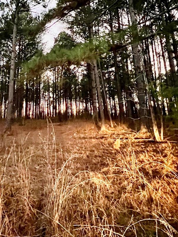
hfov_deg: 52.2
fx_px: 171
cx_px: 42
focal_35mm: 25
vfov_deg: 67.5
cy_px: 79
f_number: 1.8
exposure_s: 1/31
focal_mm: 1.57
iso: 1250
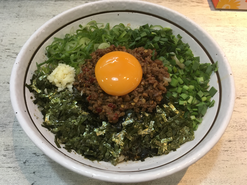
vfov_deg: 48.2
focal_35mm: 29
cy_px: 92
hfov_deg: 61.7
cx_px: 124
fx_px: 207
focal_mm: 4.15
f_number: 2.2
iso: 40
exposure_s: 1/30
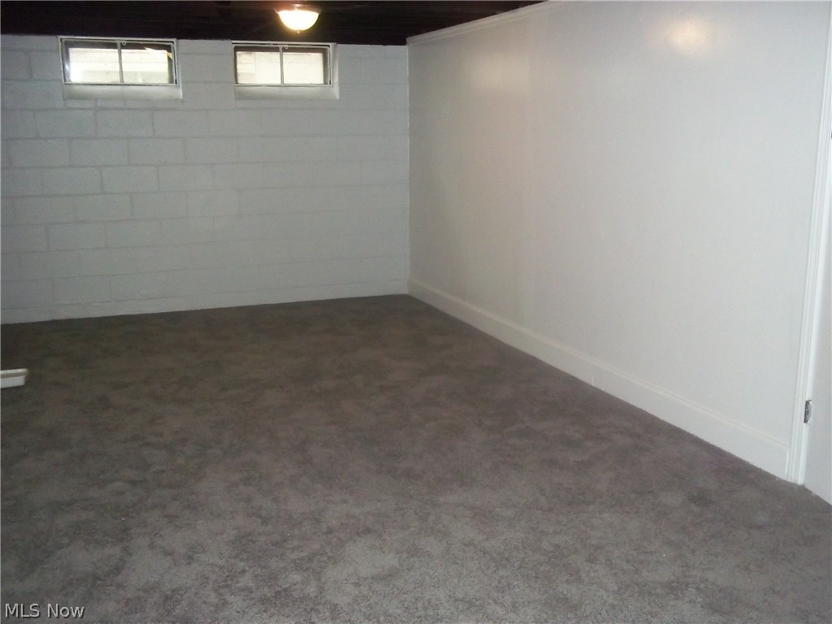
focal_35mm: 36
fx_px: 865
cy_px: 312
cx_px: 416
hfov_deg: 51.4
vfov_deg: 39.7
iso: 400
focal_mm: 6.5
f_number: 3.1
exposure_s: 1/30
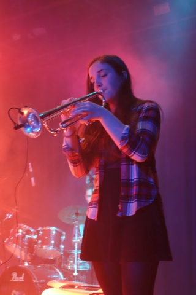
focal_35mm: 71
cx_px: 98
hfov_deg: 19.2
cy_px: 148
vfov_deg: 28.5
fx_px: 580
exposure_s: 1/15
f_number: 4
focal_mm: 26.26
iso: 800
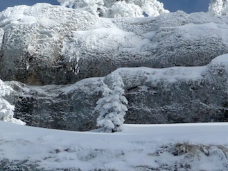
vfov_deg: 7.7
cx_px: 200
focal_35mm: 192
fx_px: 1263
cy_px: 35
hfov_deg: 10.3
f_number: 4.7
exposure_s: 1/1300
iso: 100
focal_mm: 15.2
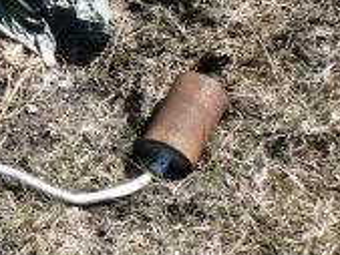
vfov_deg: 15.8
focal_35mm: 92
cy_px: 0
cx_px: -42
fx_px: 904
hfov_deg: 20.2
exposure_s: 1/200
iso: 80
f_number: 5.6
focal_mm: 6
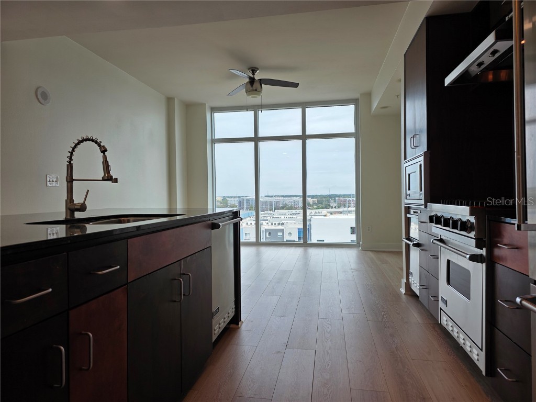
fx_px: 356
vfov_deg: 58.9
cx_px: 268
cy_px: 201
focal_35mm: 23
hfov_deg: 73.9
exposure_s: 1/120
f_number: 1.7
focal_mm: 6.3
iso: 16
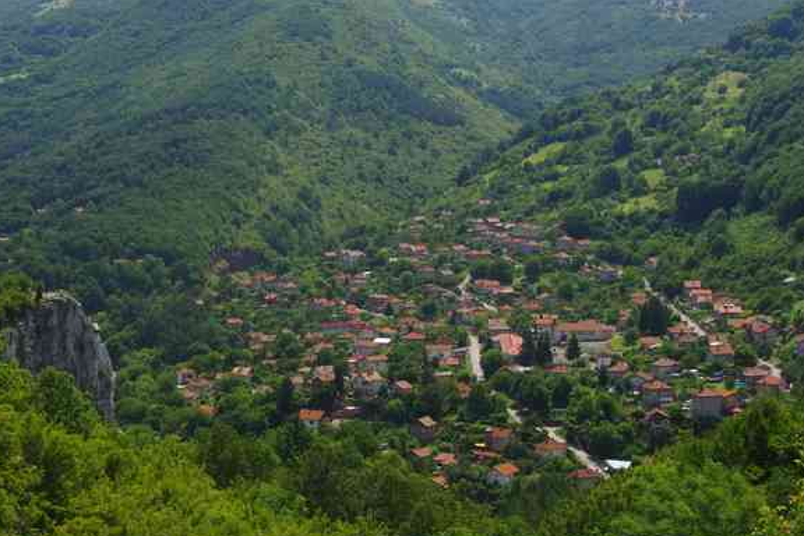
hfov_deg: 23.9
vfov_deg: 16.1
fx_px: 1898
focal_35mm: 85
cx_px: 348
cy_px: 239
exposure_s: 1/60
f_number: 11
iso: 200
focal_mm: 32.5
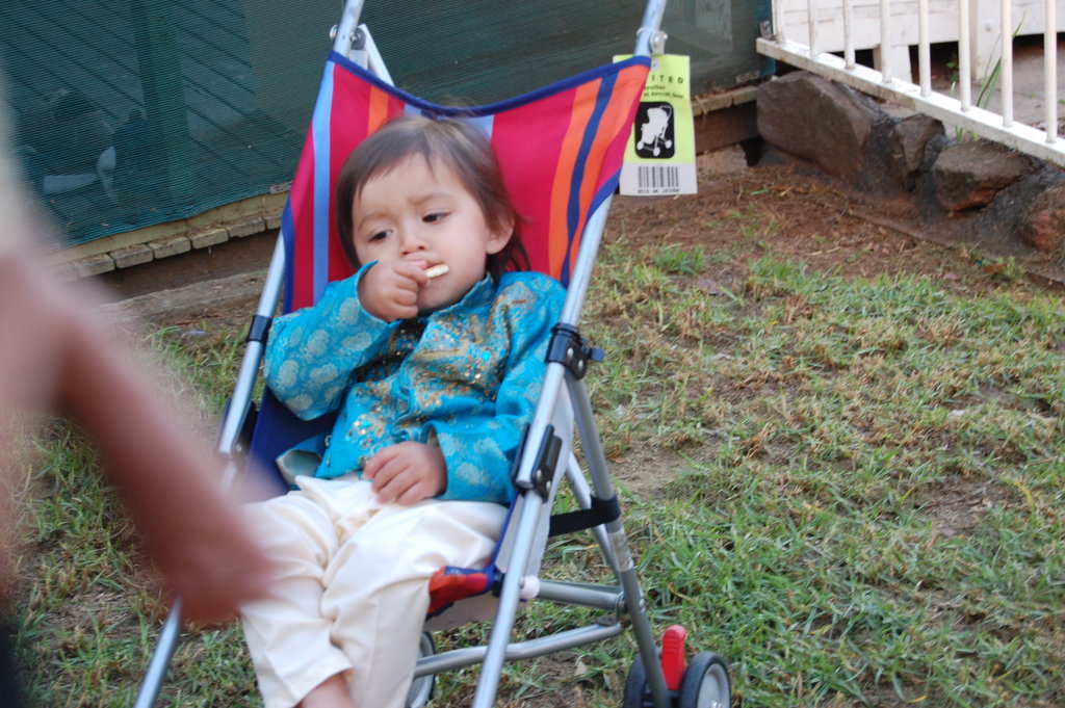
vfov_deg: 16.5
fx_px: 2439
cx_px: 532
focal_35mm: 82
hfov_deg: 24.6
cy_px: 354
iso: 400
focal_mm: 55
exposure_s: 1/30
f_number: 5.6
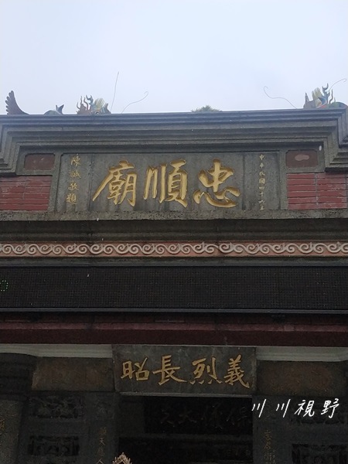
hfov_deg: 56.8
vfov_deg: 71.6
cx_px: 174
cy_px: 232
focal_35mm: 24
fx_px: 322
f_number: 1.9
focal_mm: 3.94
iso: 250
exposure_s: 1/1575
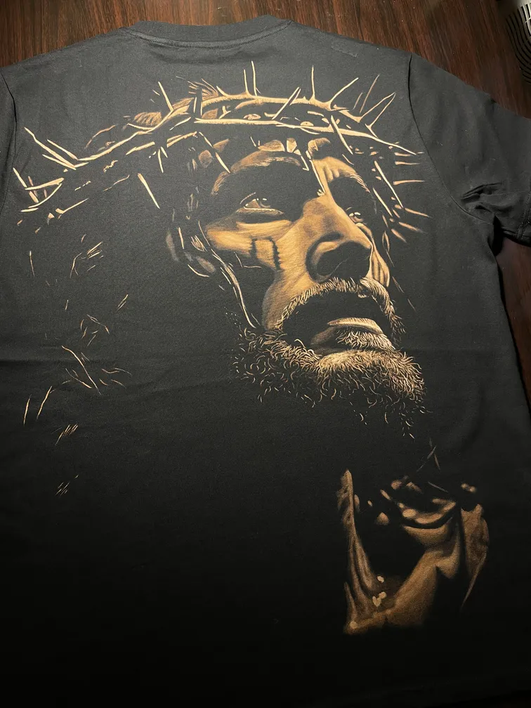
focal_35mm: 26
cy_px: 354
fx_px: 532
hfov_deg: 53.1
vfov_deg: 67.3
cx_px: 266
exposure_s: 1/50
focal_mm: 4.2
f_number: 1.6
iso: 64
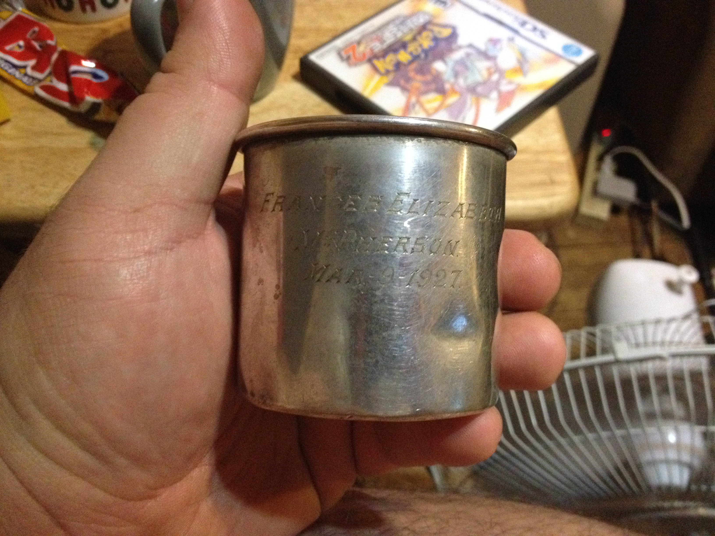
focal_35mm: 35
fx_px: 723
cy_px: 268
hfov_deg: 52.6
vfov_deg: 40.7
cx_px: 358
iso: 640
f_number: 2.4
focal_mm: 4.28
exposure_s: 1/15
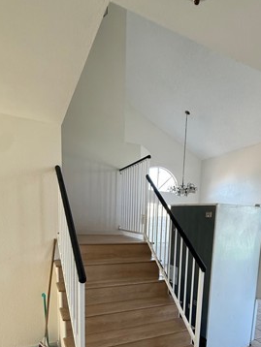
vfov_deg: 65.1
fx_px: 251
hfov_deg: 54.2
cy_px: 261
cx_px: 166
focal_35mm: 25
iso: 160
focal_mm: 2.22
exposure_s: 1/120
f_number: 2.2
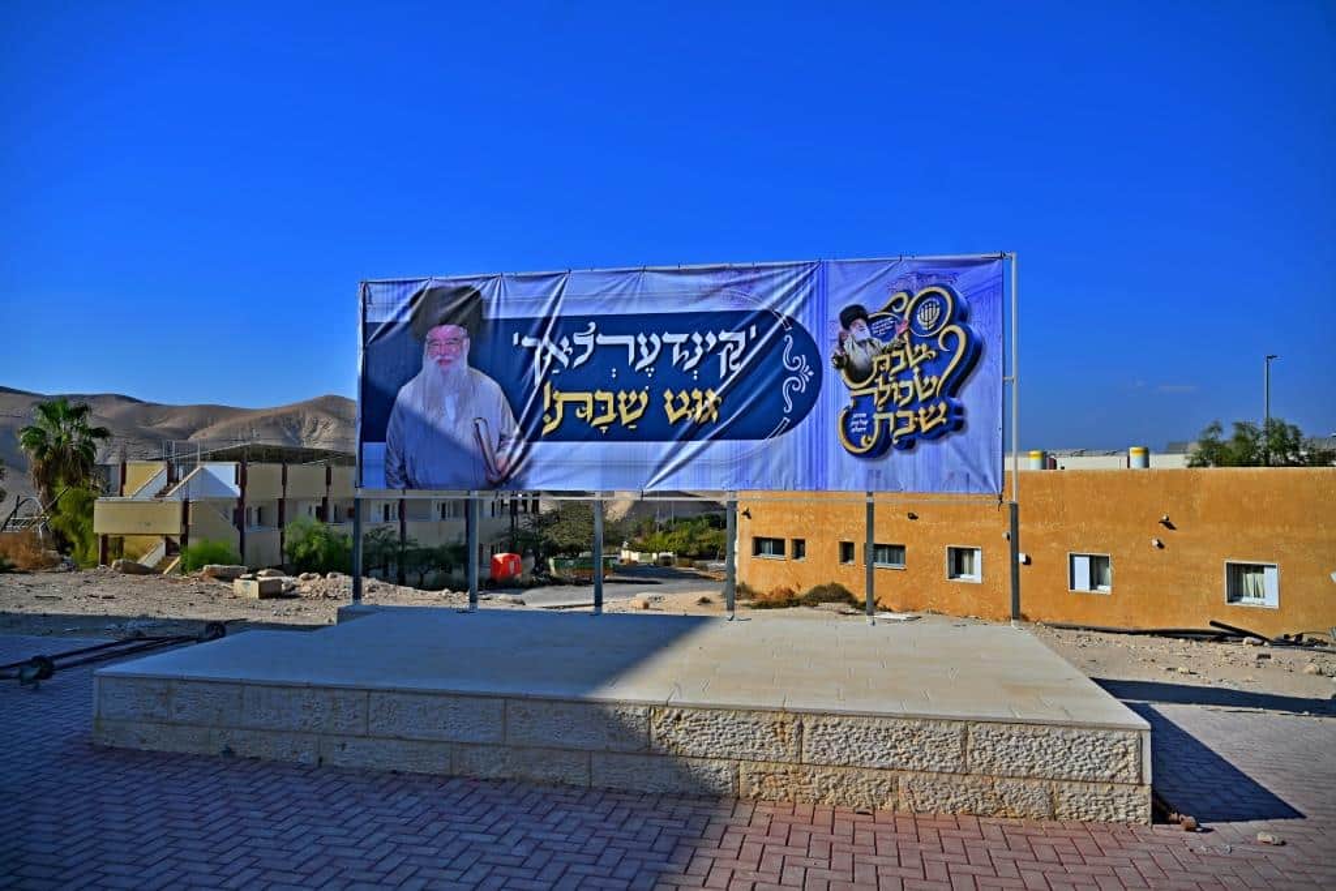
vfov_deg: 53.1
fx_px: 891
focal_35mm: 24
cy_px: 446
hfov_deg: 73.7
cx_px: 668
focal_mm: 24
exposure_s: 1/3200
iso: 64
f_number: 4
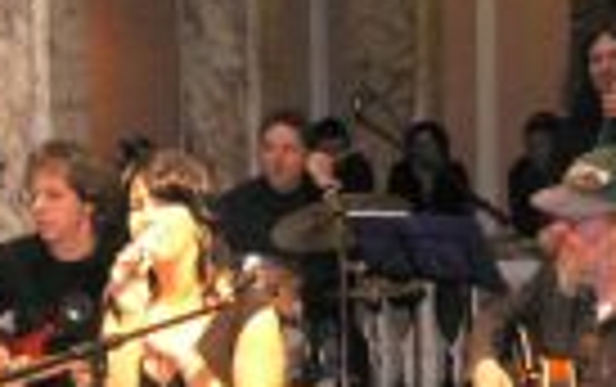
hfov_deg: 19.2
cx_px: 184
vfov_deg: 12.0
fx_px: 1815
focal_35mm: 108
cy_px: 432
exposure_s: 1/60
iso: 400
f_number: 2.8
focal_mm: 5.8
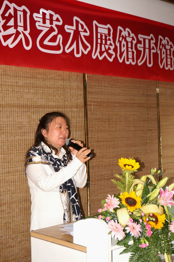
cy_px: 131
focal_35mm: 54
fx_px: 392
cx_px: 87
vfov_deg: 36.9
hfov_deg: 25.0
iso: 400
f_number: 5.6
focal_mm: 36
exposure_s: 1/60
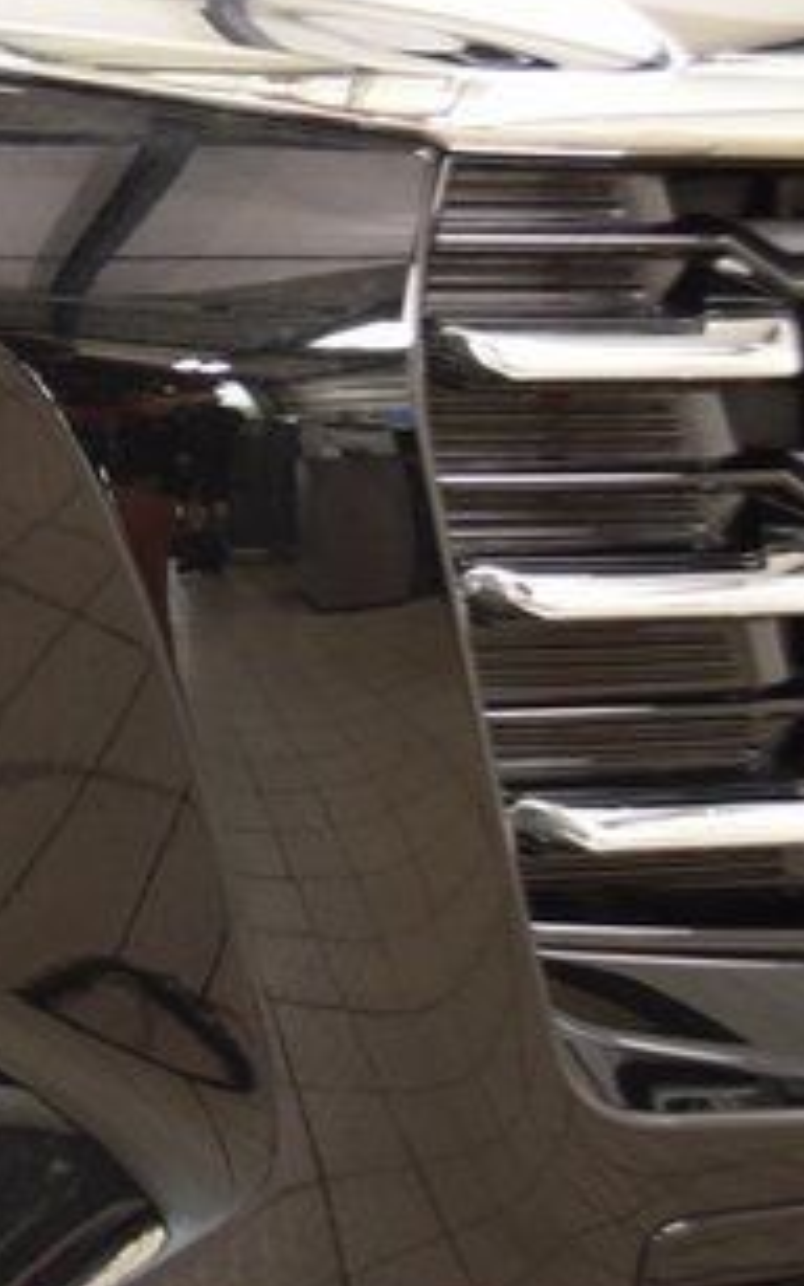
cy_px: 496
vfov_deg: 20.4
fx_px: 3574
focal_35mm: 102
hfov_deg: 12.3
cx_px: -368
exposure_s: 1/30
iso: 1600
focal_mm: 32
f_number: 5
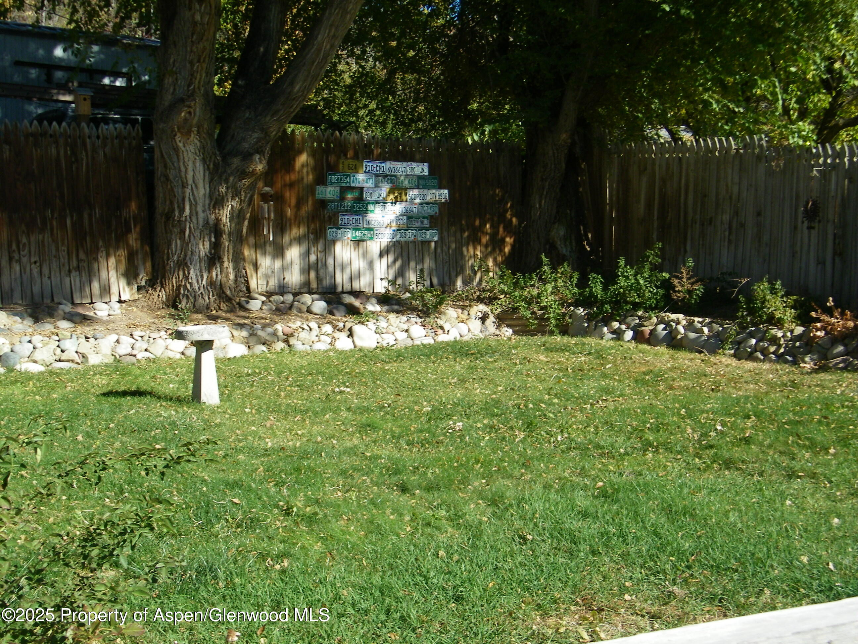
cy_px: 322
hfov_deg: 37.5
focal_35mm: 51
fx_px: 1264
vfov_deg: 28.6
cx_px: 429
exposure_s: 1/160
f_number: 8
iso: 80
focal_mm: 9.1
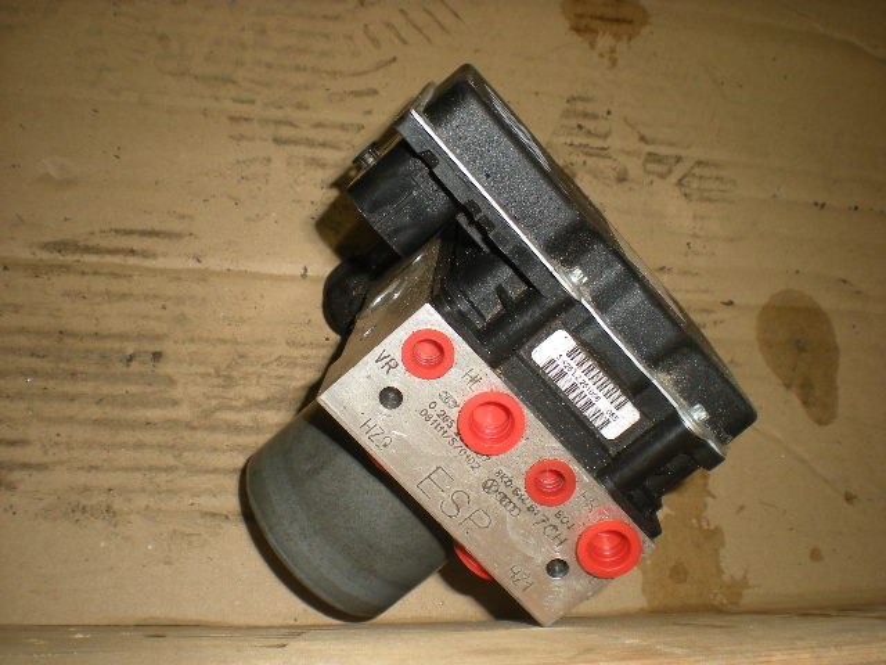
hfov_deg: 49.0
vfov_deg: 37.7
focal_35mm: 38
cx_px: 443
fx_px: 973
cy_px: 332
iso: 64
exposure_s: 1/60
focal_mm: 6.3
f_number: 4.6
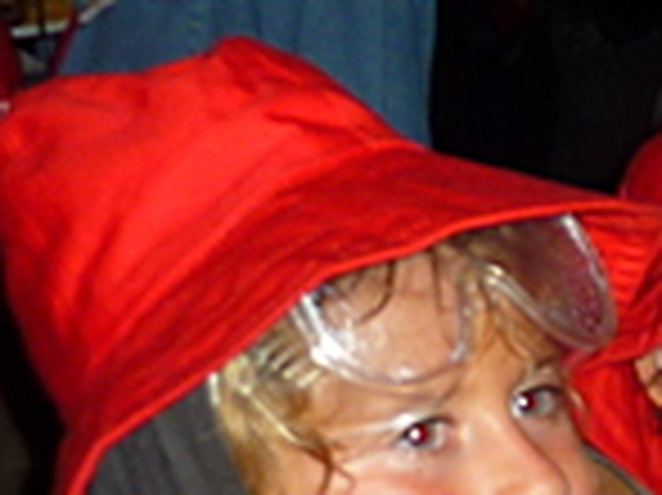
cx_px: 1067
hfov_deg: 16.1
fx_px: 2083
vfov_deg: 13.4
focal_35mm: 109
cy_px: 508
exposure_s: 1/125
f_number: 3.3
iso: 100
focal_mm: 4.1
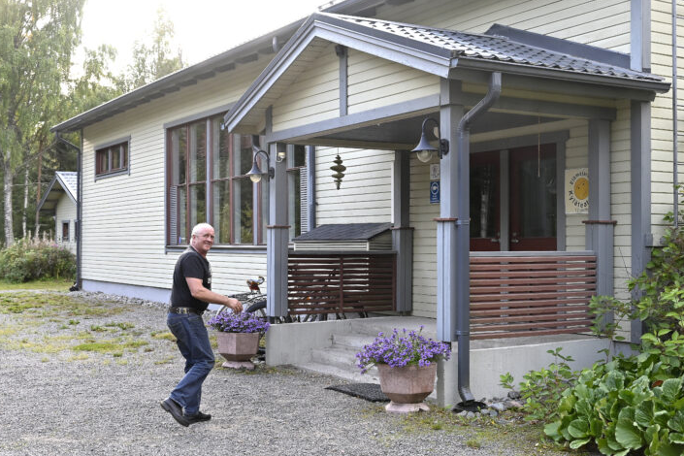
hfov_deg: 41.9
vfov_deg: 28.6
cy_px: 230
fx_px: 893
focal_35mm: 47
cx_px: 337
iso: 1250
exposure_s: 1/250
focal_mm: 46
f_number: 8
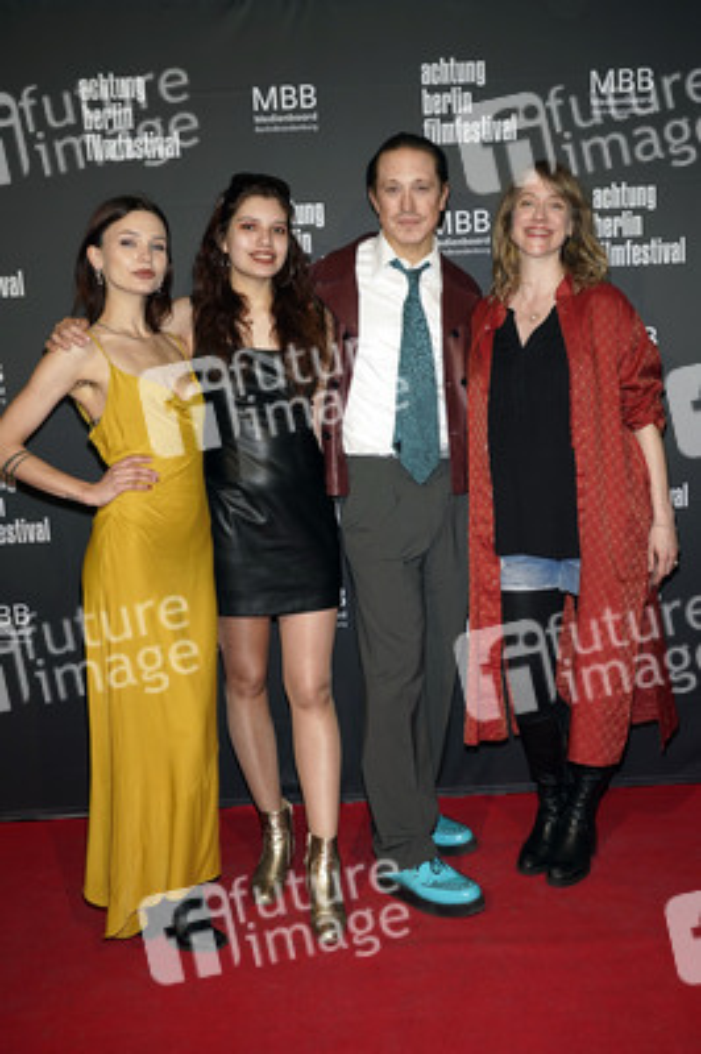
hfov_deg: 37.8
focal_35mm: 35
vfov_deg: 54.5
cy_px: 527
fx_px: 1024
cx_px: 350
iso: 320
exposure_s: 1/200
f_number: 5.6
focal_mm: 35
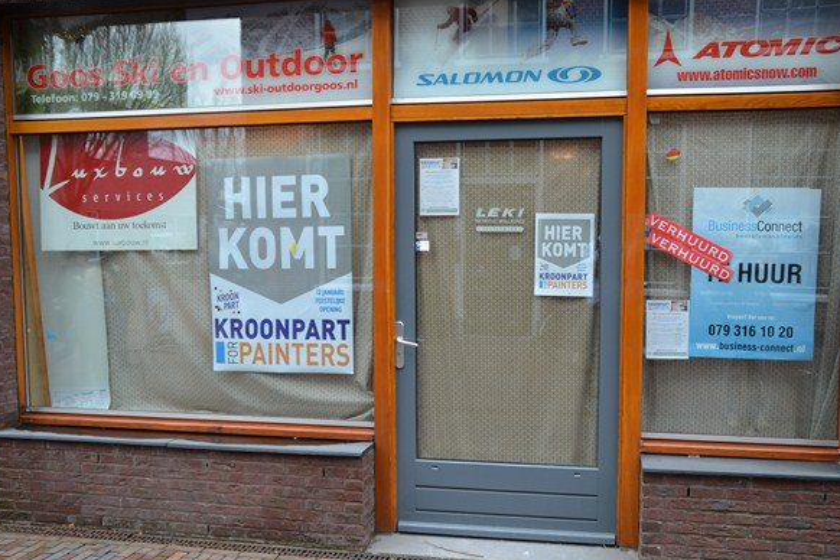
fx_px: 793
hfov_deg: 55.8
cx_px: 416
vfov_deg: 38.9
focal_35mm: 34
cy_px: 284
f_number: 4.5
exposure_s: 1/80
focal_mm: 22
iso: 400
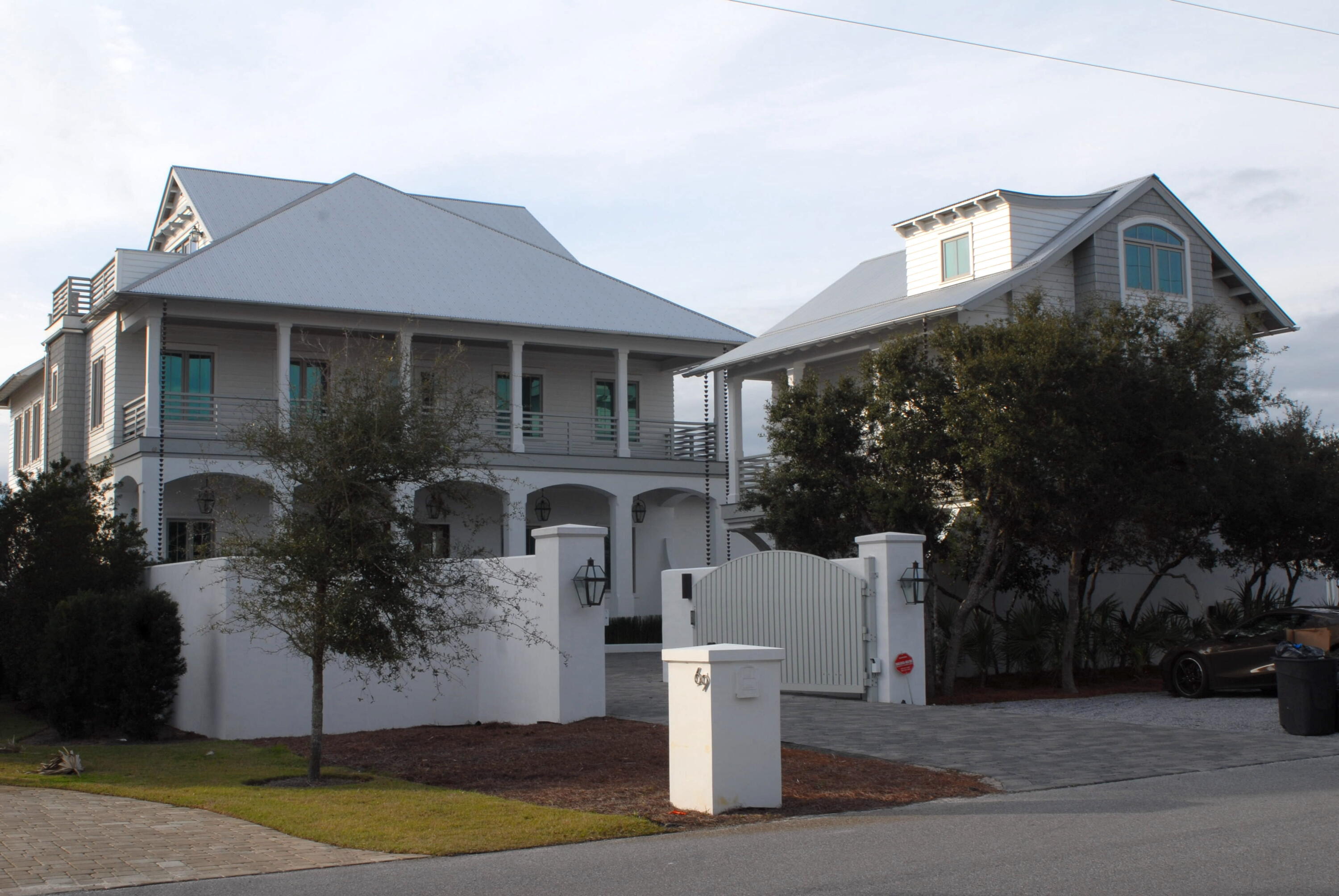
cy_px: 448
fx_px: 1564
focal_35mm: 42
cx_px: 670
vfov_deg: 32.0
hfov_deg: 46.3
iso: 100
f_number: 11
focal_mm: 28
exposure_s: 1/90
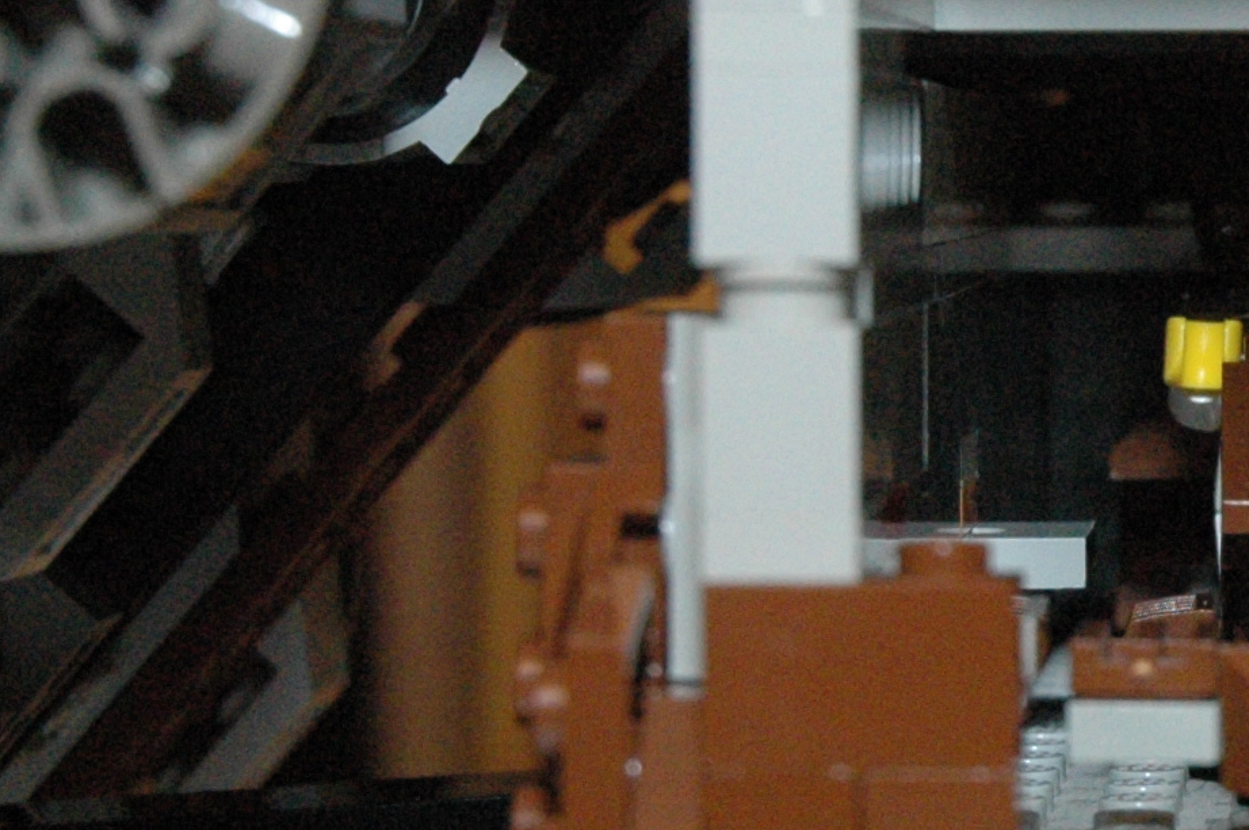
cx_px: 1508
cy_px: 456
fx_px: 6447
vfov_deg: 7.4
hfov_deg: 10.9
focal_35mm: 186
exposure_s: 1/60
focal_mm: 38
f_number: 7.1
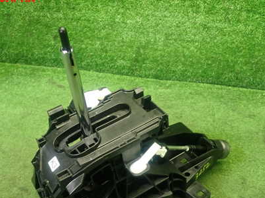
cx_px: 113
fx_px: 344
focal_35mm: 45
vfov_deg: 31.8
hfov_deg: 42.0
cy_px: 138
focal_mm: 5.4
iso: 200
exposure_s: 1/30
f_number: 2.3
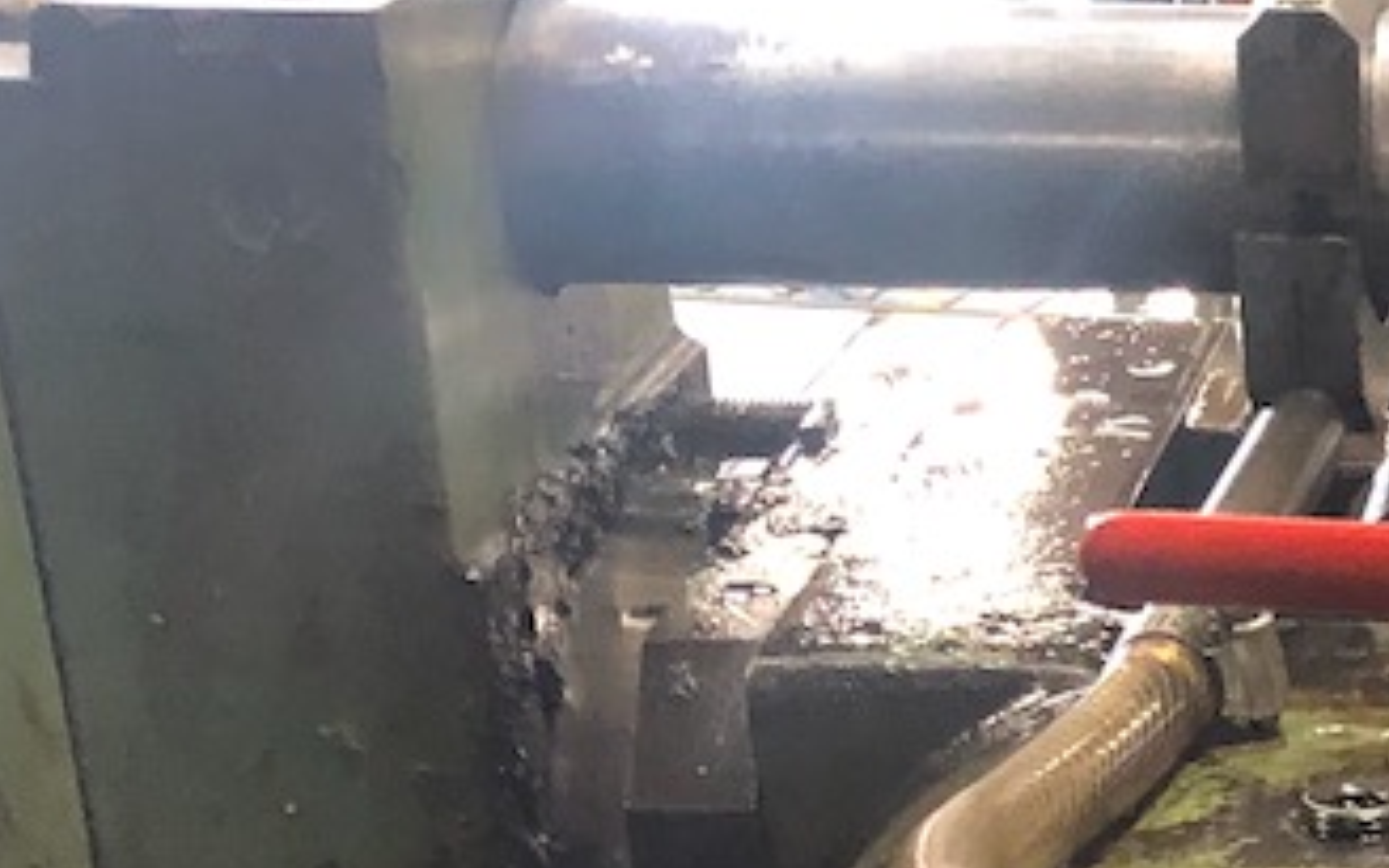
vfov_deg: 10.8
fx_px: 4391
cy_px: 1363
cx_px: 2024
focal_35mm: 116
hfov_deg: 16.5
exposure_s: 1/13
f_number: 1.8
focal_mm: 4
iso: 100
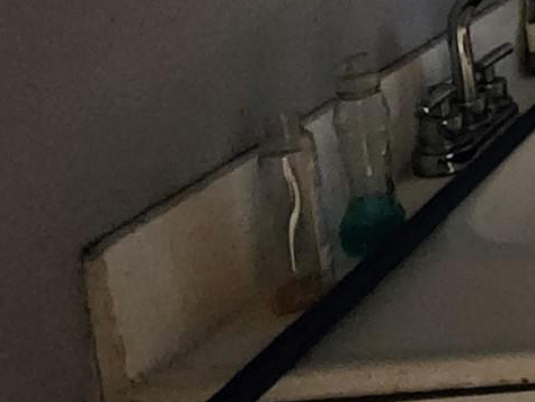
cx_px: 1034
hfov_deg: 20.1
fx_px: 866
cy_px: -118
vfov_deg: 23.2
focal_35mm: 56
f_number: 2.2
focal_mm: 2.2
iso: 1250
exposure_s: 1/24
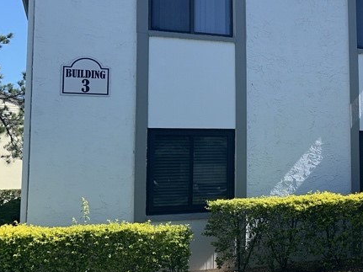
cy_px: 107
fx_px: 598
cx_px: 375
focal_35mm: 57
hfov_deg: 31.0
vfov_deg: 25.6
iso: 50
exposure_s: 1/5525
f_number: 1.78
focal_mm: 6.86
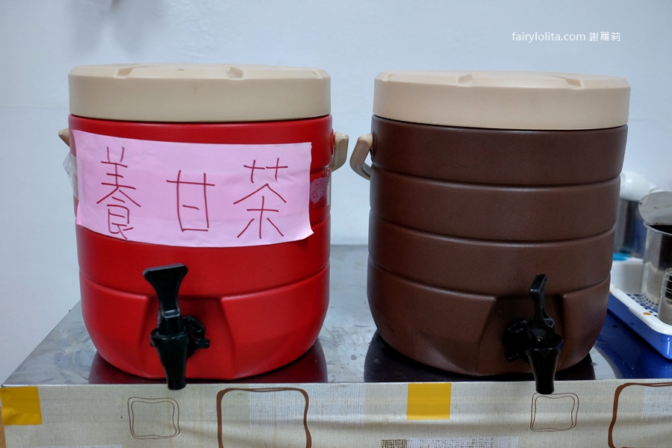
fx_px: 653
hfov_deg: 54.4
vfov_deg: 37.9
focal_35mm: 35
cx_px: 336
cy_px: 224
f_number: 2.5
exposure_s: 1/450
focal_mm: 23
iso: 2000
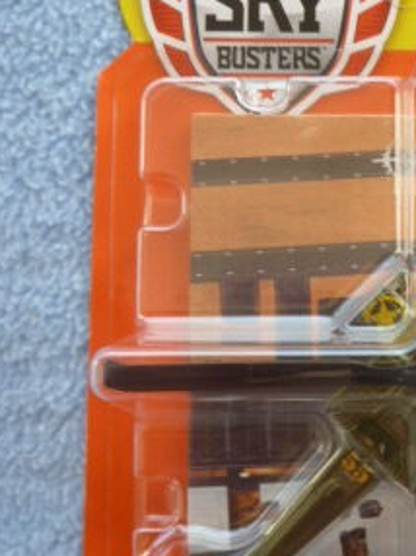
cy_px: 305
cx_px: 455
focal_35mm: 56
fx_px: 899
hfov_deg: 24.4
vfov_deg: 34.3
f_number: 3.5
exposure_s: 1/125
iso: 80
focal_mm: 4.1
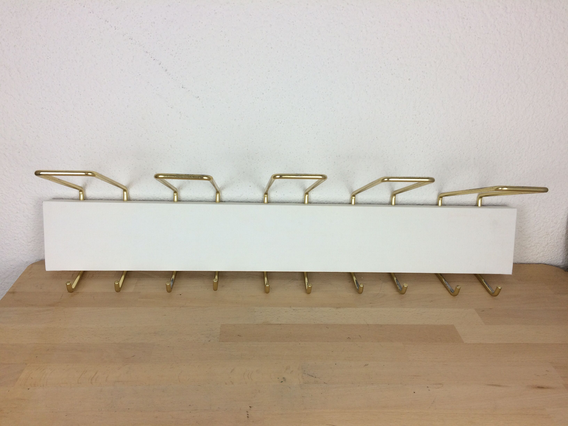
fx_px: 476
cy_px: 213
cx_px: 284
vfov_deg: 48.2
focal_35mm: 29
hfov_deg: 61.7
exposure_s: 1/100
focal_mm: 4.15
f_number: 2.2
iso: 40
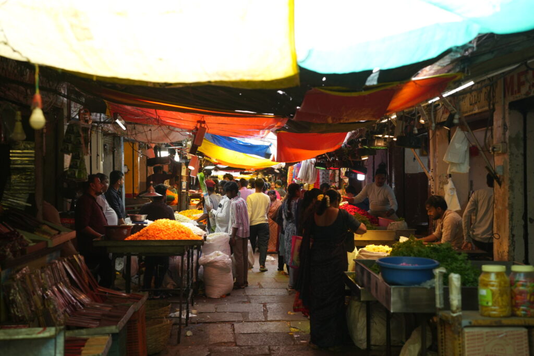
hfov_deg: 39.6
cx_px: 267
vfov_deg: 27.0
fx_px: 742
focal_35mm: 50
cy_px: 178
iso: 640
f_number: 2.8
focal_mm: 50
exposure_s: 1/800
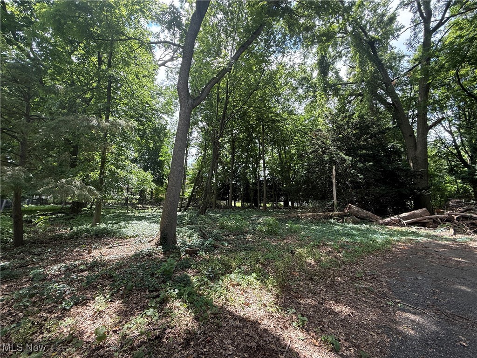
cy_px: 179
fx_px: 193
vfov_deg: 85.7
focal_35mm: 14
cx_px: 238
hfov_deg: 102.1
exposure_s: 1/199
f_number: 2.2
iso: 64
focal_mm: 2.22
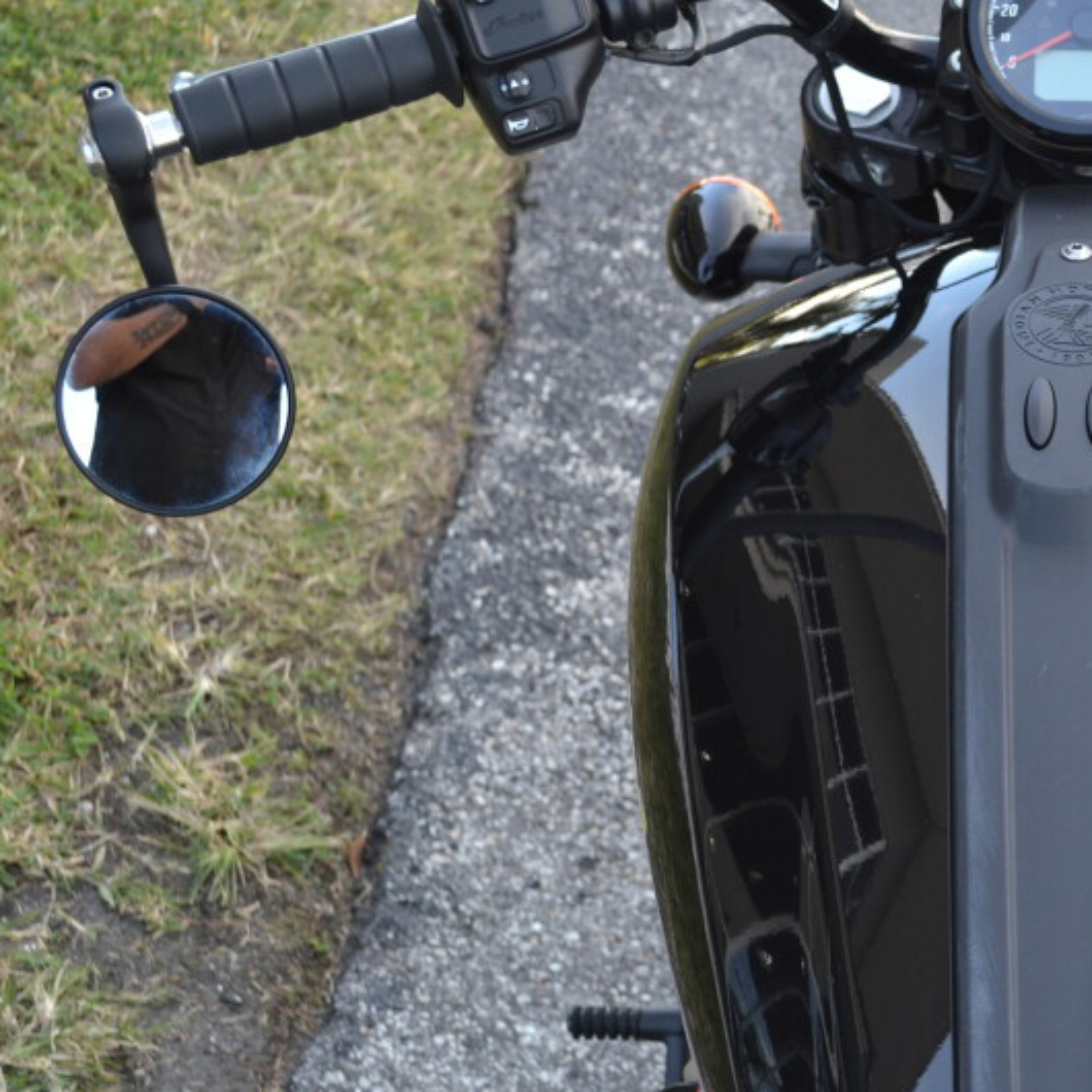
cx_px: 1096
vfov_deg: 23.1
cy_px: 591
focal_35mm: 75
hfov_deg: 22.2
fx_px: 2677
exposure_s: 1/125
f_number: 5.6
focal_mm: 26
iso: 220
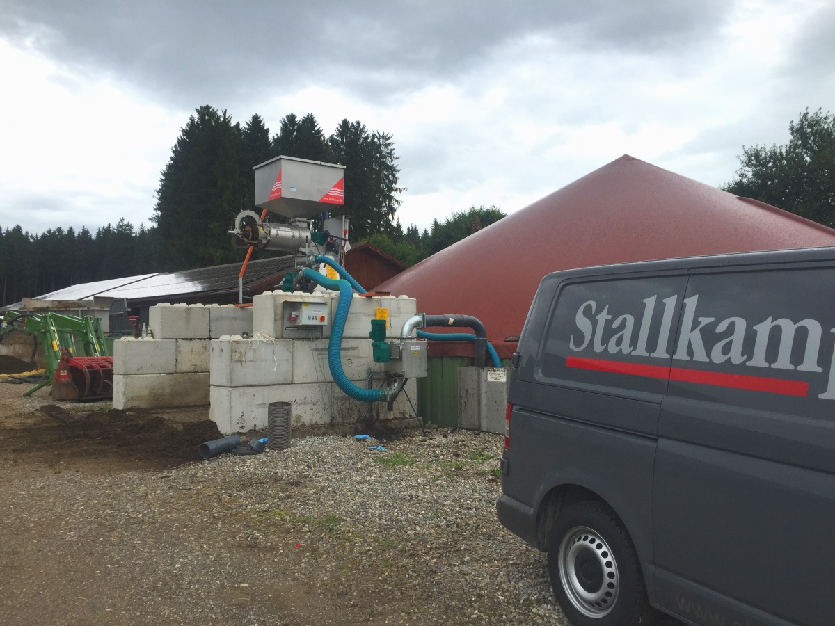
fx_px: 700
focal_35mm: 29
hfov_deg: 61.7
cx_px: 418
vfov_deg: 48.2
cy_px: 313
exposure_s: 1/1099
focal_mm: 4.15
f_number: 2.2
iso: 32
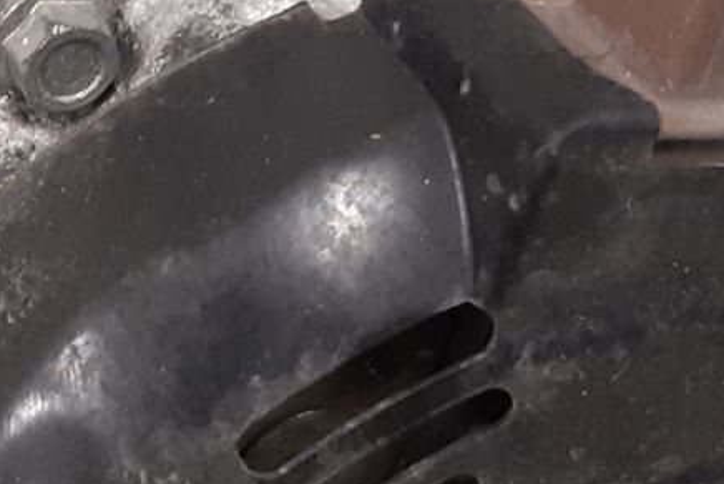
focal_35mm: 127
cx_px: -5
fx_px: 2555
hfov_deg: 15.8
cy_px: 304
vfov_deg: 10.8
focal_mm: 3.93
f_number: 1.7
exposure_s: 1/50
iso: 250
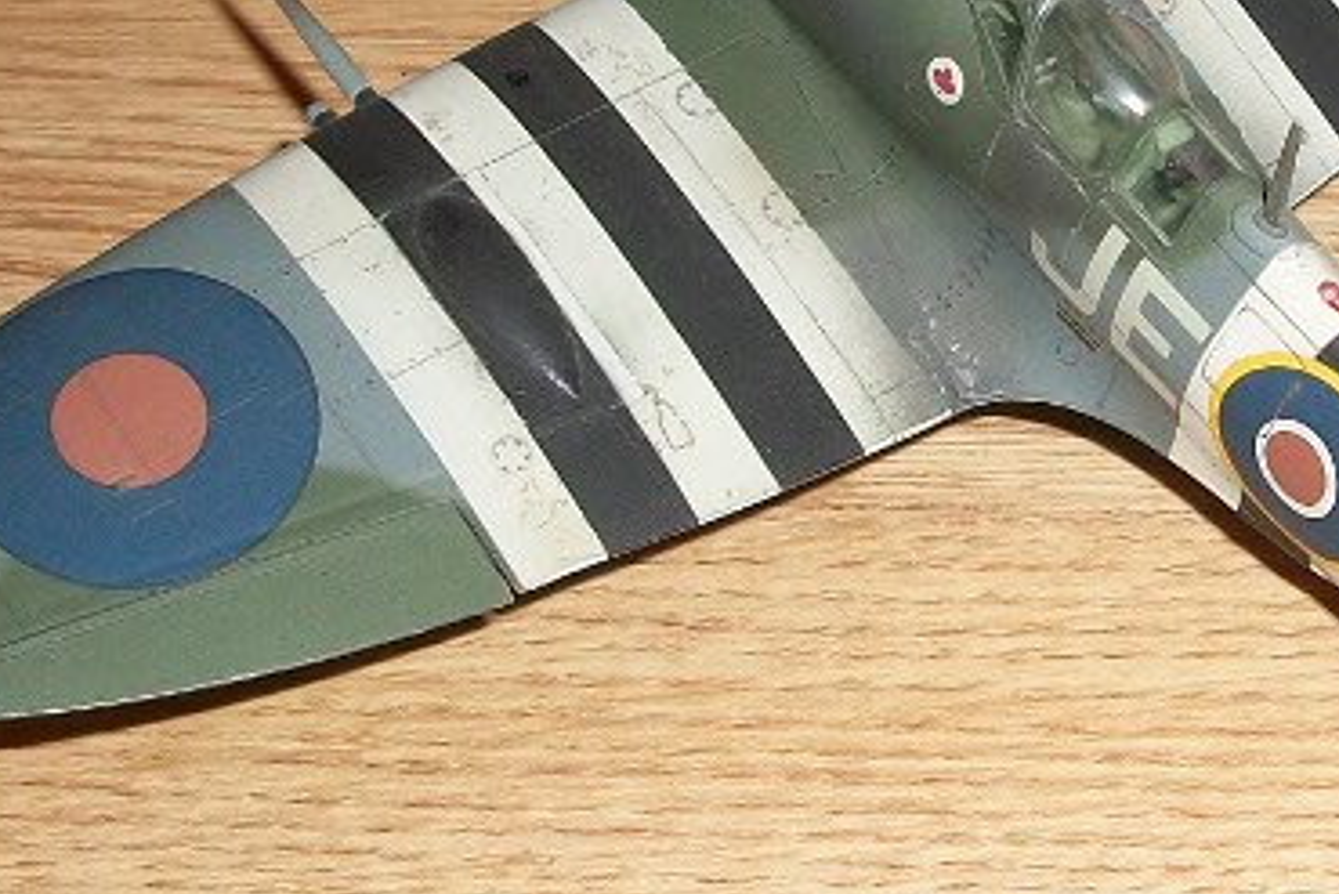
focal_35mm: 92
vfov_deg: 14.8
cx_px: 1049
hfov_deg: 21.9
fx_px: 3423
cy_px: 257
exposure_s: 1/30
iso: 80
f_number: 2.9
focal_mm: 5.7
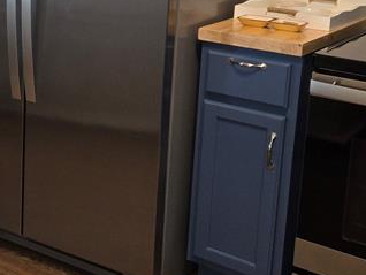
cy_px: 30
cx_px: -55
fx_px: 783
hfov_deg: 24.2
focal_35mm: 74
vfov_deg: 19.6
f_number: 1.8
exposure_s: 1/40
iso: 125
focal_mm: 5.4
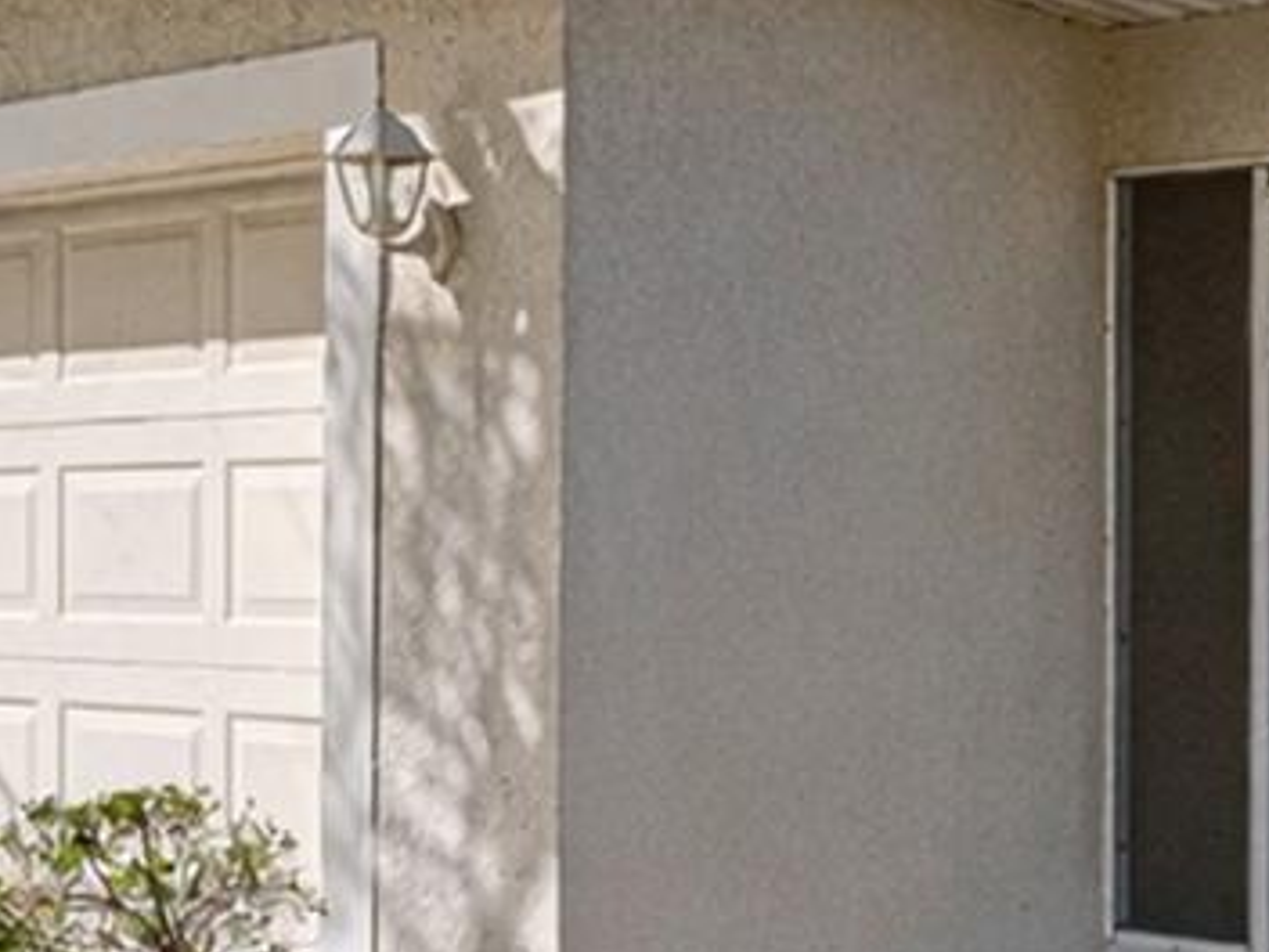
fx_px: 2566
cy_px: 530
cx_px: 862
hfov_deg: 27.6
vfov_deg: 21.0
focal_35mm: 70
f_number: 11
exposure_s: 1/500
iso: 320
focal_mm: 16
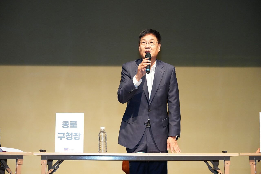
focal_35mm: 61
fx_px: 442
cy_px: 87
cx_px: 130
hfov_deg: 32.9
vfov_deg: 22.3
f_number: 4
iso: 6400
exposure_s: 1/160
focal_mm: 61
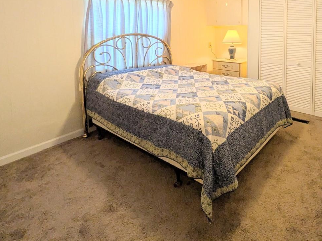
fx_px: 214
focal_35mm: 23
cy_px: 46
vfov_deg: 54.6
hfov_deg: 71.3
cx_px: 220
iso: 152
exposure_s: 1/60
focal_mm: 1.83
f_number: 2.2
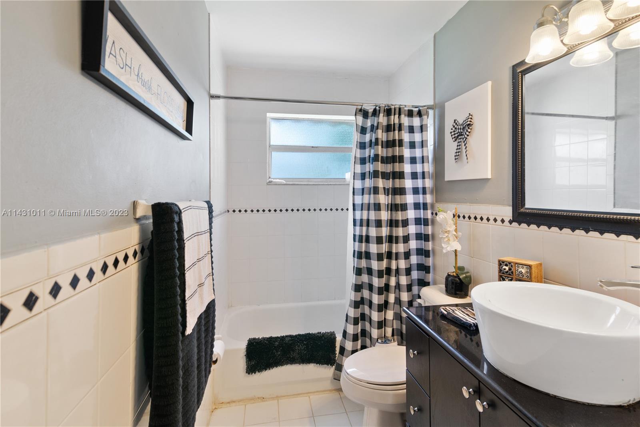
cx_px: 320
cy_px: 214
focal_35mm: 16
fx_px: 284
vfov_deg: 73.8
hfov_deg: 96.7
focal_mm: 16
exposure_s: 1/15
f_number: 7.1
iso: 640
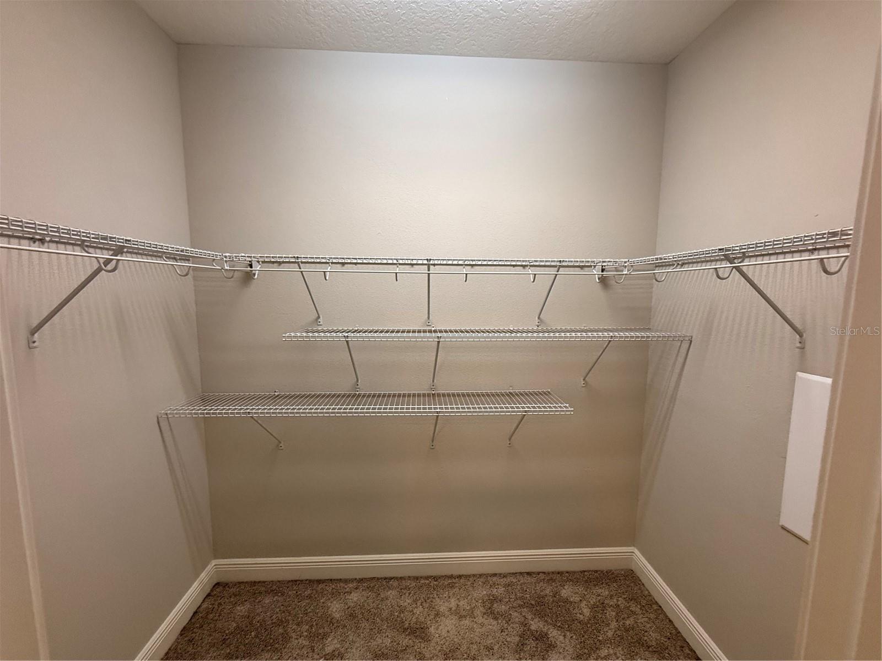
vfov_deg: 85.7
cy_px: 330
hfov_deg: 102.1
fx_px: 357
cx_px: 441
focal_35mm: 14
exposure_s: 1/120
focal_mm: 2.22
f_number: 2.2
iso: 200
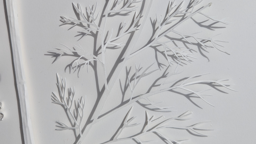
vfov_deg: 33.4
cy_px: 48
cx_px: 127
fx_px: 238
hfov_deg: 56.6
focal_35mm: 35
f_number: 1.85
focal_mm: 6.81
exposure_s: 1/8065
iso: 79
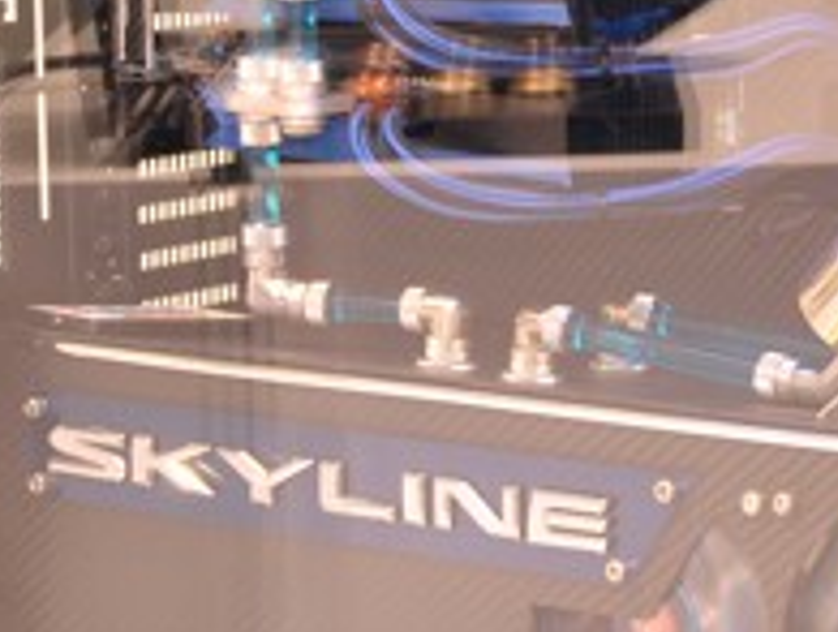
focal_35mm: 210
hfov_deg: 9.4
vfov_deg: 7.1
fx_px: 5093
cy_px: 69
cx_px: 774
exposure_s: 1/60
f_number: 4
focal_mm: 38
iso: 400
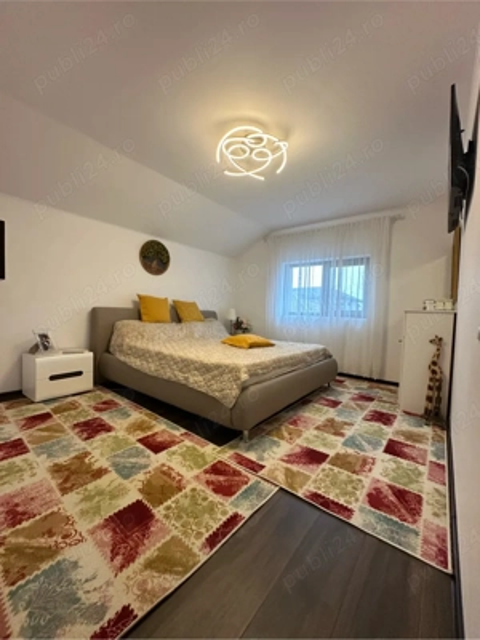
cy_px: 320
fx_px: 259
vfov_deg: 102.1
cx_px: 240
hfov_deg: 85.7
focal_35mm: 14
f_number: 2.2
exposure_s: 1/99
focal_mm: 2.22
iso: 250
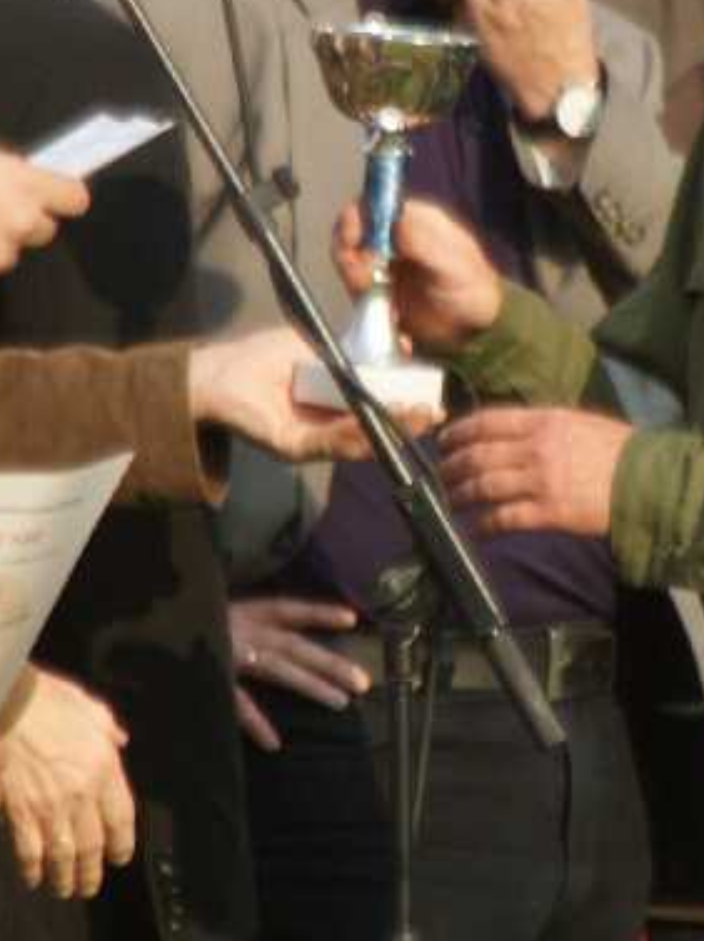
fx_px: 21785
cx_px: 464
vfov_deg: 2.5
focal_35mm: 802
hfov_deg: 1.9
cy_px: 155
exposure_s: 1/500
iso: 200
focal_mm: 180
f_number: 5.6
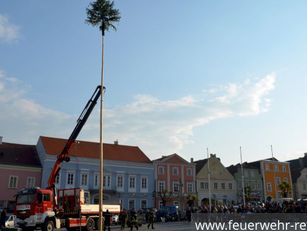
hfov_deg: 55.3
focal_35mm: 33
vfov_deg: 43.0
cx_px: 140
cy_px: 109
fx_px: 293
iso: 100
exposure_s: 1/320
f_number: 9
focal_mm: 18
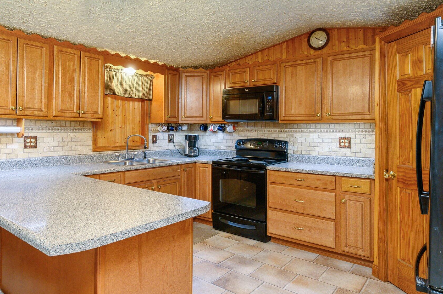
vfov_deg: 53.8
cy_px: 139
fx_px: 290
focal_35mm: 24
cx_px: 194
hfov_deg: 74.4
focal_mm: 19.5
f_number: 7.1
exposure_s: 1/25
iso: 500
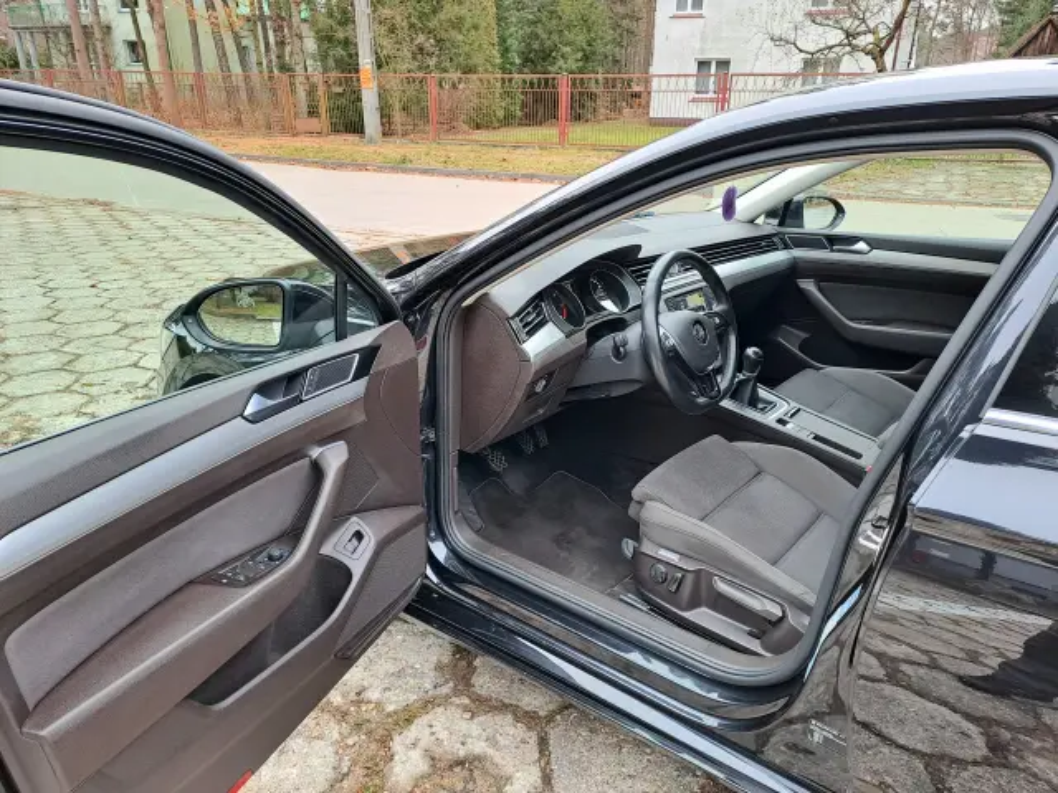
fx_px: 764
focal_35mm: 25
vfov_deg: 54.9
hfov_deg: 69.4
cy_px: 396
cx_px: 529
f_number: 1.8
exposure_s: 1/100
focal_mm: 4.65
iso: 50
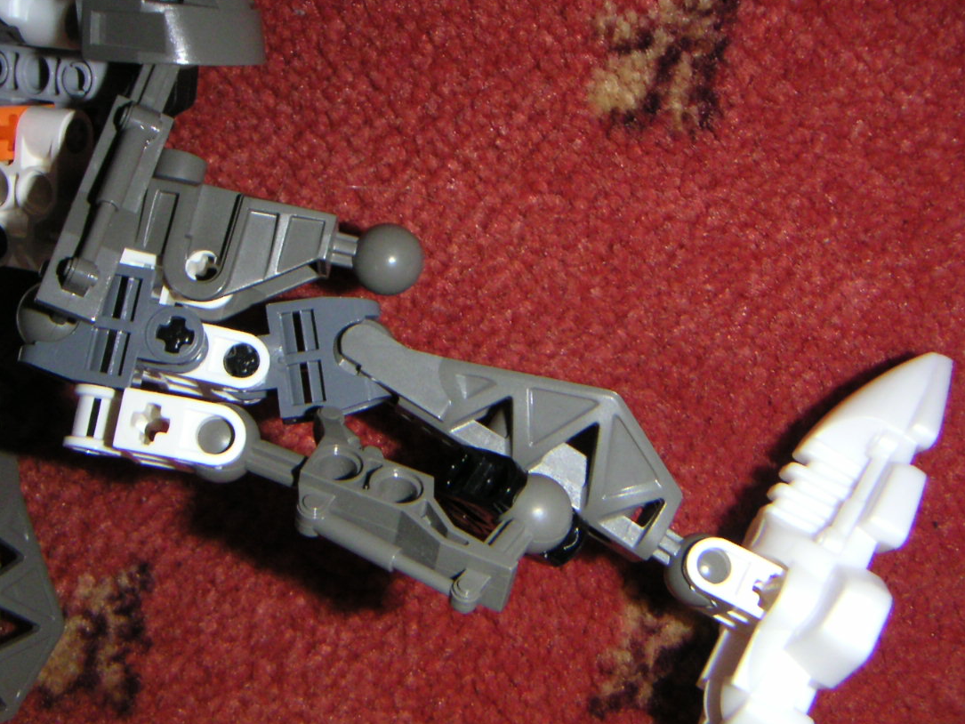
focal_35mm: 46
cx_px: 397
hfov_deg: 41.1
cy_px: 378
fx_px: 1282
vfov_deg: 31.5
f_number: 6.7
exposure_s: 1/45
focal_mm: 5.1
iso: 200
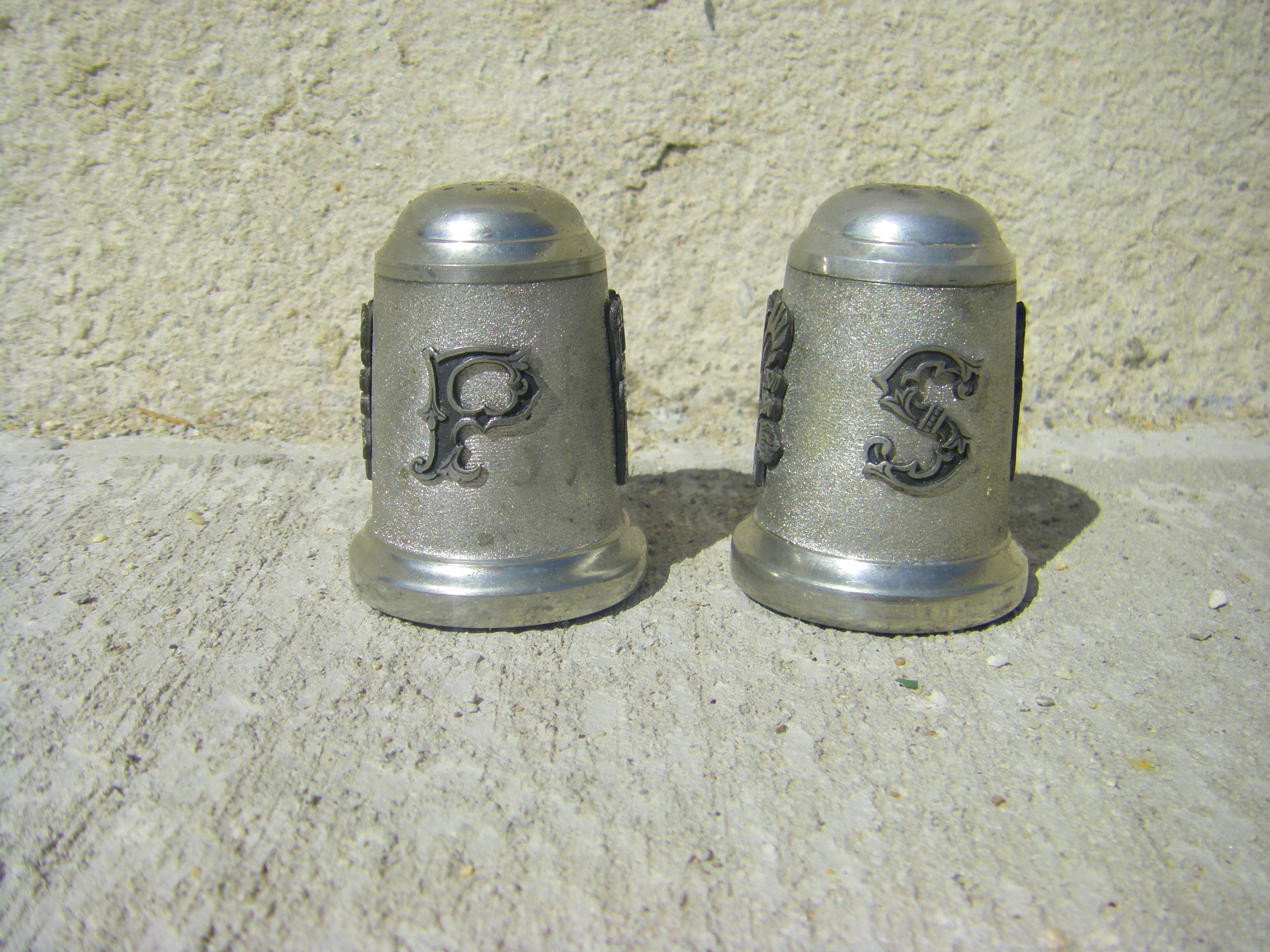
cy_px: 476
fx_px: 1394
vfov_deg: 37.7
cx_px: 635
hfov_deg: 49.0
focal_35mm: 38
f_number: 7
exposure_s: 1/500
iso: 64
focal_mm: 6.3
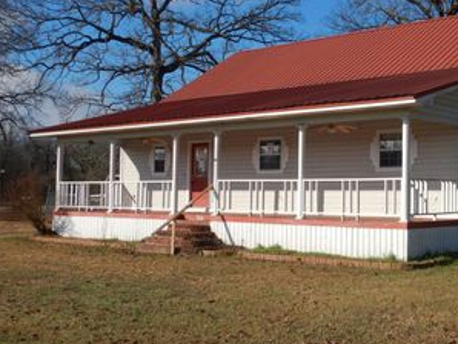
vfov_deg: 28.1
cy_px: 160
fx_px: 689
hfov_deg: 35.6
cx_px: 367
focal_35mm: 52
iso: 125
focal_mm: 5.6
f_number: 4.2
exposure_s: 1/1250
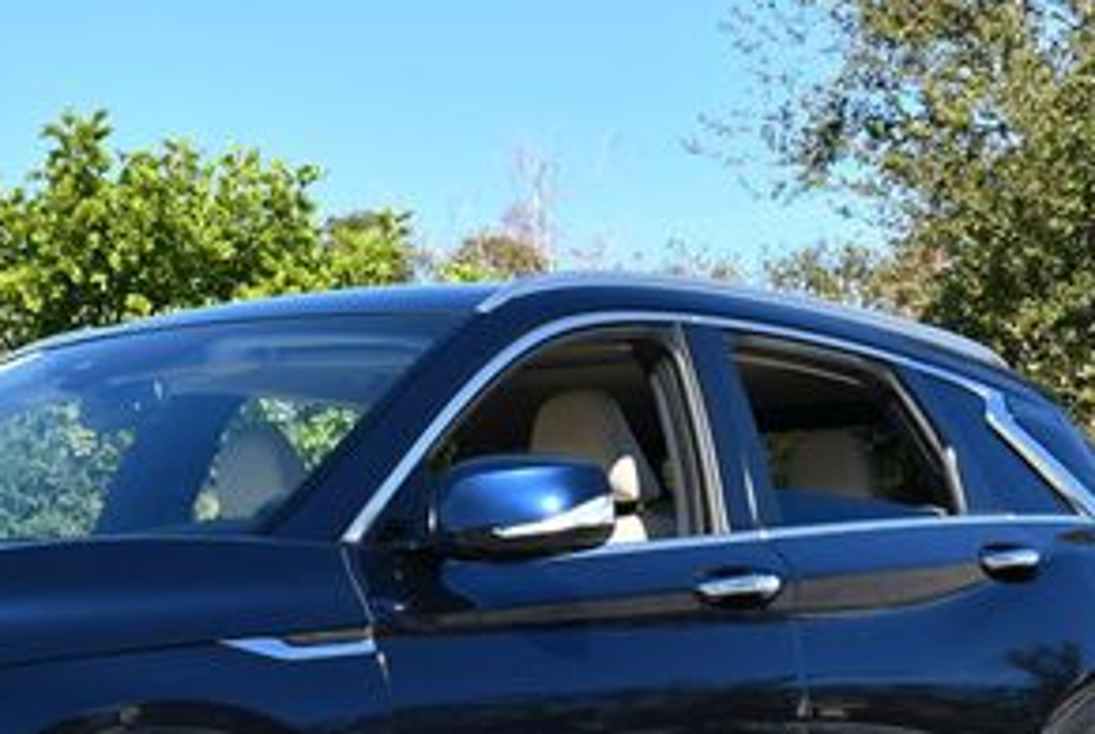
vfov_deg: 12.4
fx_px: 3351
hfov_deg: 18.3
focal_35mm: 110
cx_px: 151
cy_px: 632
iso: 140
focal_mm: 25
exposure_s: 1/250
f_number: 8
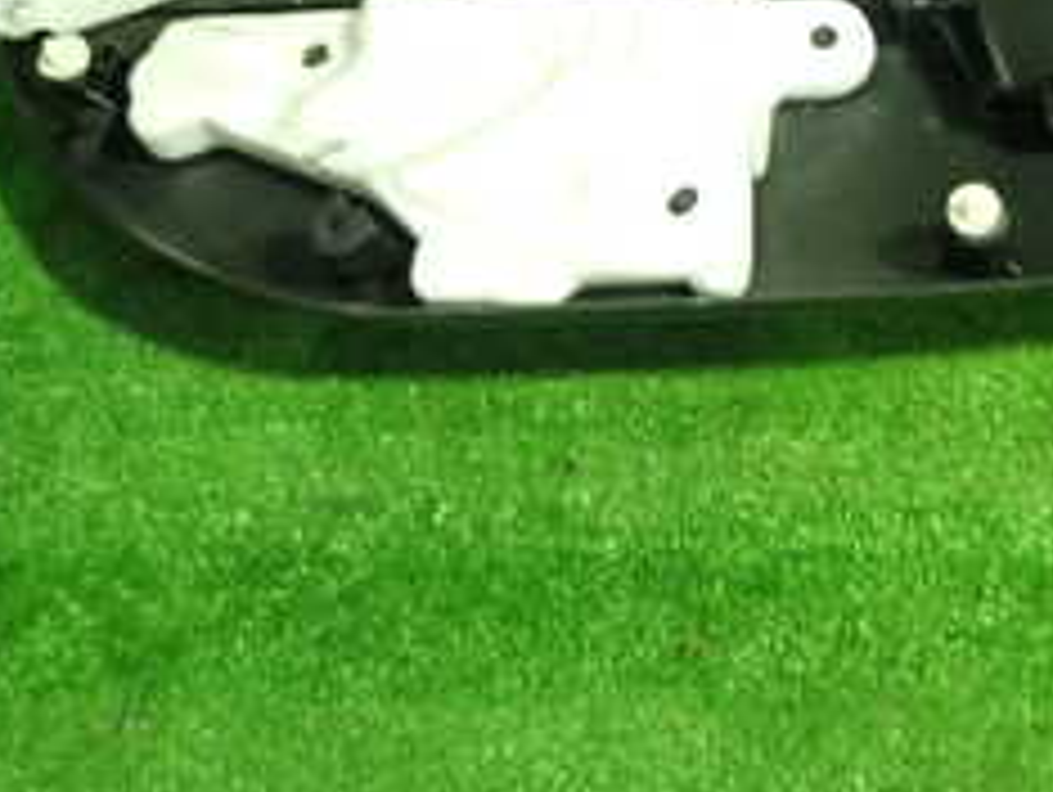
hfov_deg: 27.7
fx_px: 1949
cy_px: -202
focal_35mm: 64
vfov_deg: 21.1
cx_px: 1148
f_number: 2
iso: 320
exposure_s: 1/30
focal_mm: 4.5
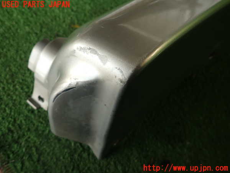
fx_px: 166
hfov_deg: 69.4
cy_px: 86
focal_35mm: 25
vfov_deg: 54.9
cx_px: 115
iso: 100
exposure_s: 1/100
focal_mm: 4.5
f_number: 2
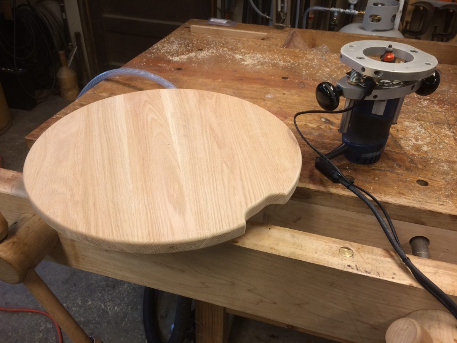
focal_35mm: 29
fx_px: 383
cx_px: 228
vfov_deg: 48.2
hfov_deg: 61.7
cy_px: 172
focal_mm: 4.15
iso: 32
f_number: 2.2
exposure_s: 1/40
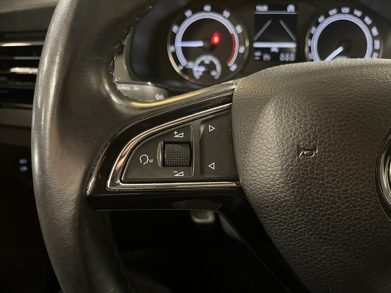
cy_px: 146
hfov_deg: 67.3
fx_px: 294
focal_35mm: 26
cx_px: 196
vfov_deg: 53.1
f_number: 1.6
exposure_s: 1/25
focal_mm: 5.1
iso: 800
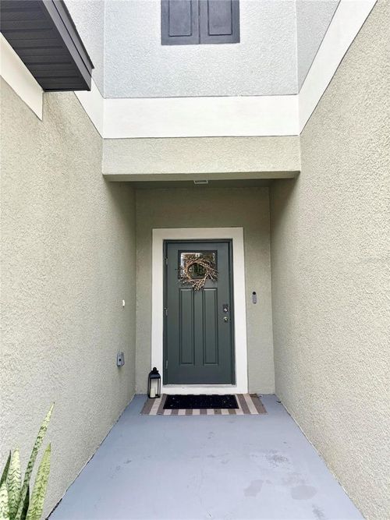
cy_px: 260
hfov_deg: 53.0
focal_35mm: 26
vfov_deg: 67.3
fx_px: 391
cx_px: 195
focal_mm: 5.96
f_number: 1.6
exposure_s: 1/622
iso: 50
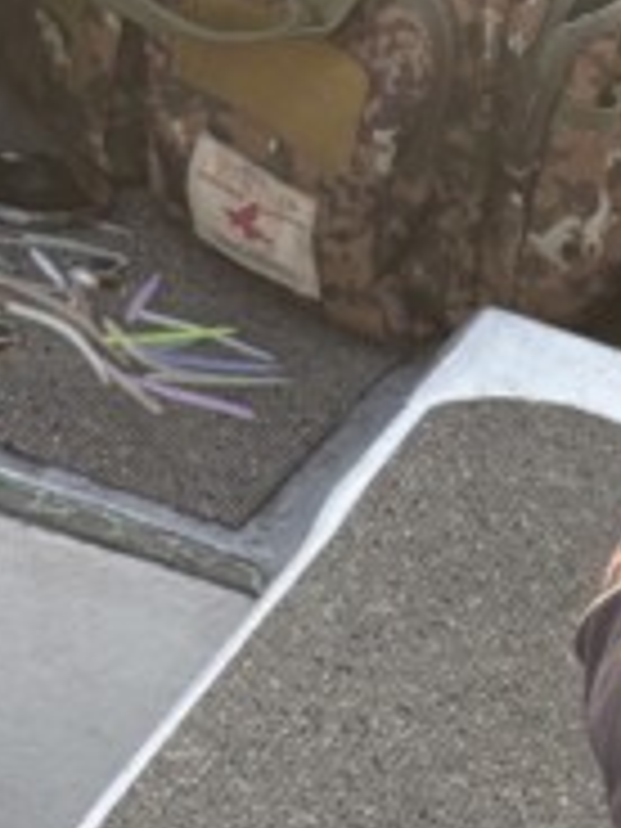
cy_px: 1444
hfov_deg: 9.4
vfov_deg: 12.8
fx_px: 3373
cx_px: 1508
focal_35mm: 141
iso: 64
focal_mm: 5.96
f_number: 1.6
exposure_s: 1/503
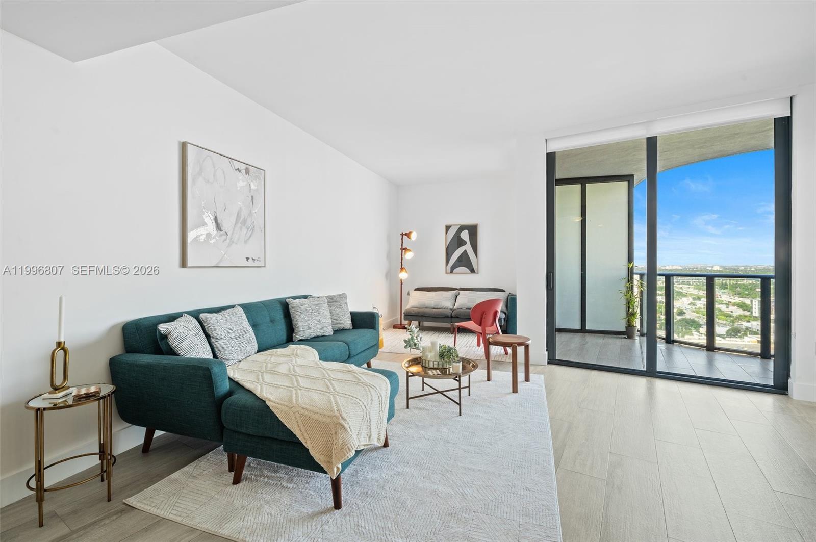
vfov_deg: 73.6
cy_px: 271
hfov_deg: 96.8
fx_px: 362
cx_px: 408
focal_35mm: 16
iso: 200
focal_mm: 16
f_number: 8
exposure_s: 1/6
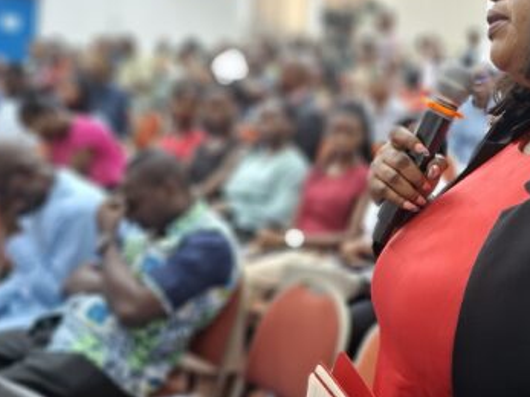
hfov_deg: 32.9
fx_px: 872
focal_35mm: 57
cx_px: 417
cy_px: 184
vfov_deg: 25.6
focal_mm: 5.54
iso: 320
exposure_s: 1/50
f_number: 1.8
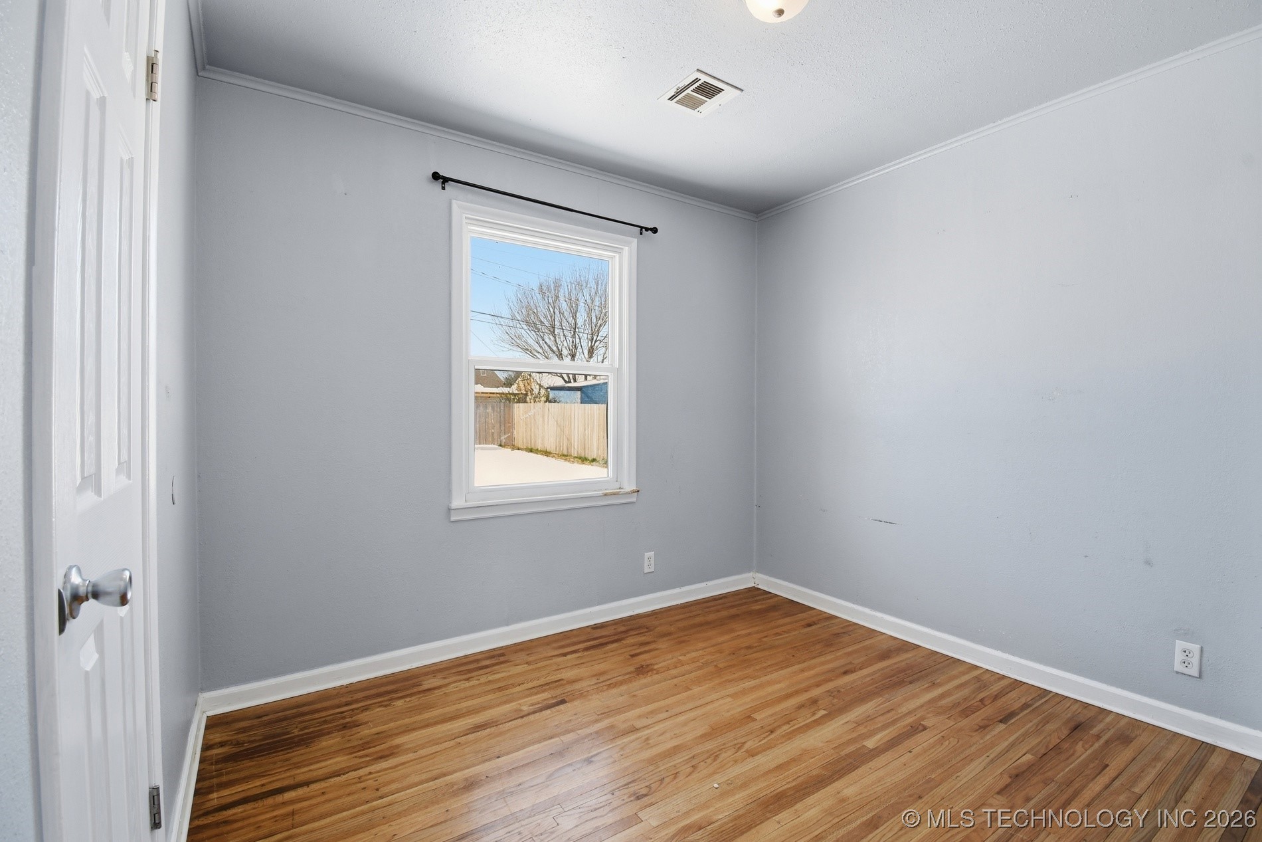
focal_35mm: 15
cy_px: 421
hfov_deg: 100.4
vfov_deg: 77.3
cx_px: 631
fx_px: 526
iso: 250
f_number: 9
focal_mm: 10
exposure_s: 1/125
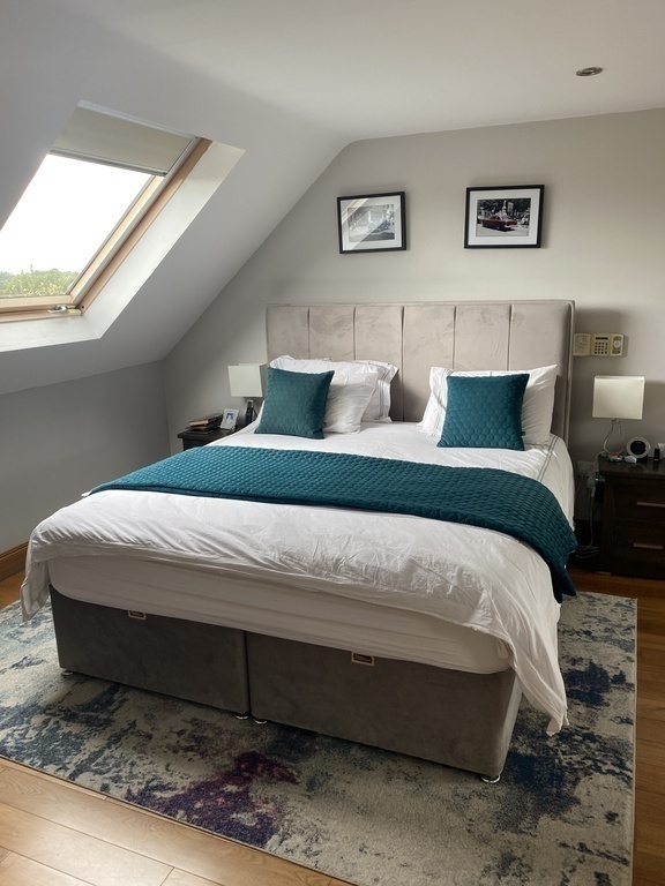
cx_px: 332
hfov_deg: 53.1
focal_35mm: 26
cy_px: 443
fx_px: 666
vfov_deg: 67.3
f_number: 1.8
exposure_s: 1/121
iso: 64
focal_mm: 4.25
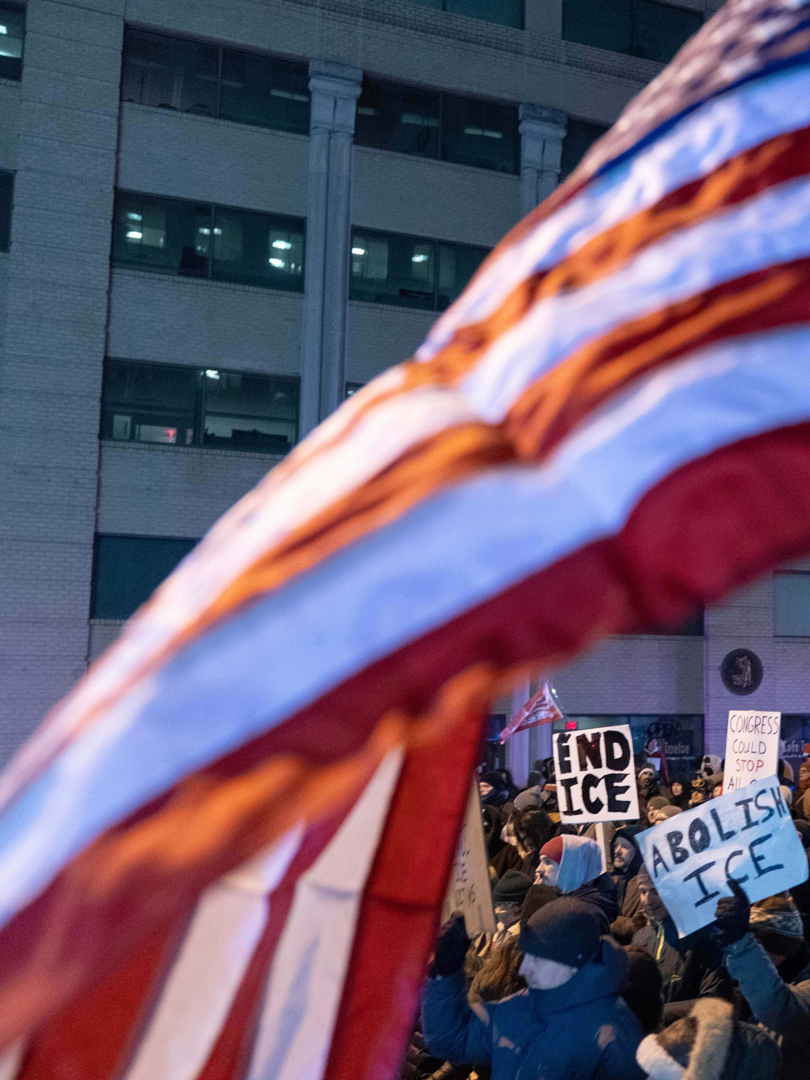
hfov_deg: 31.8
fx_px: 1310
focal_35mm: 42
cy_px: 541
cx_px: 805
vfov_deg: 44.8
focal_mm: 29
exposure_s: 1/60
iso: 6400
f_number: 2.8
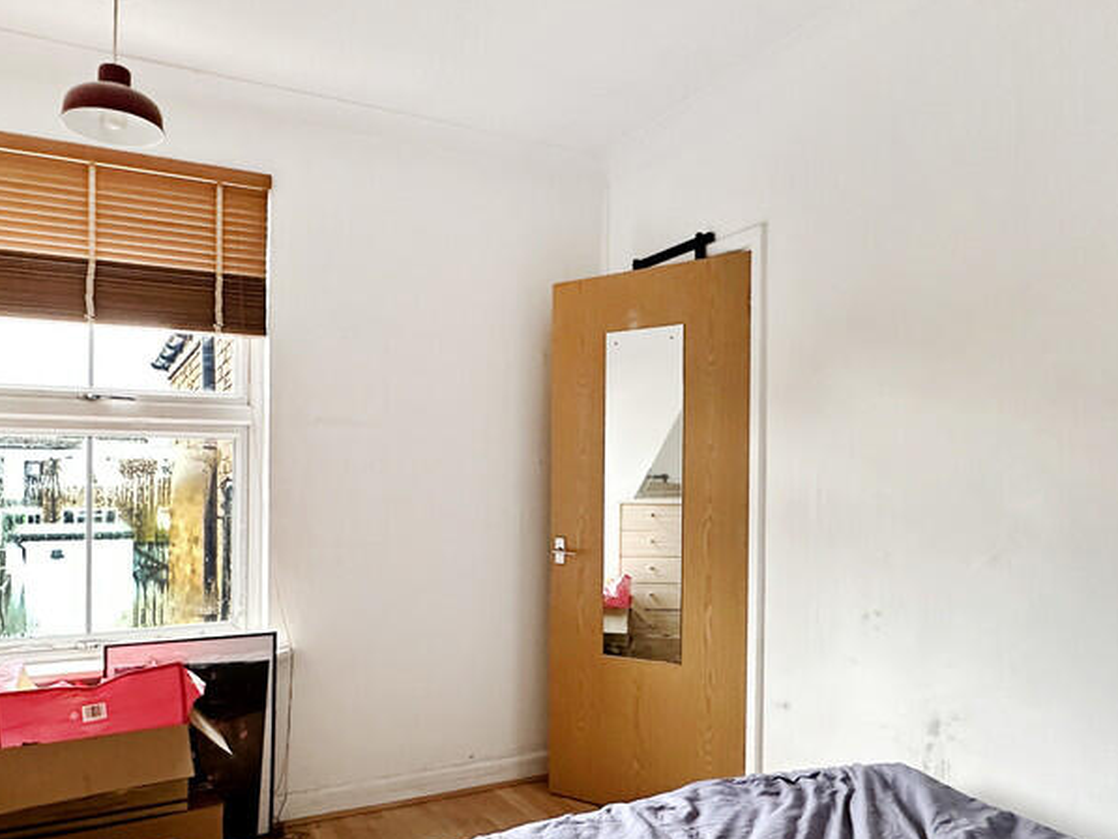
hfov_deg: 71.1
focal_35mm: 24
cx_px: 472
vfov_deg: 52.7
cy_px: 684
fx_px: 775
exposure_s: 1/64
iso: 320
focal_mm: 2.22
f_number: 2.2
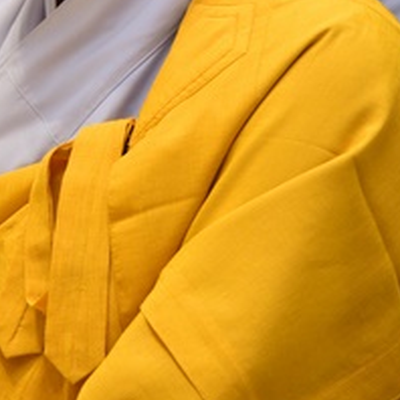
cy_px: -214
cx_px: 61
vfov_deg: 5.2
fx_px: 4380
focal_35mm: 335
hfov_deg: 5.2
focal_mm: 120
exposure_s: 1/60
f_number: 4
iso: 640
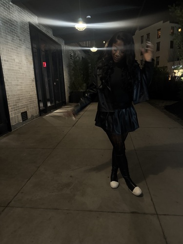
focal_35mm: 24
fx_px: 169
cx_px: 92
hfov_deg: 56.8
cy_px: 122
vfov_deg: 71.6
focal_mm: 6.76
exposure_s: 1/40
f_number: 1.78
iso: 800
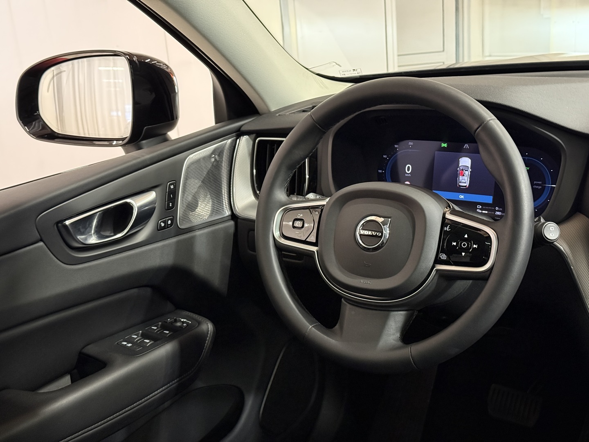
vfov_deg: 30.3
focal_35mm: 48
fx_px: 817
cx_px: 294
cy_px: 221
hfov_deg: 39.7
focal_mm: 6.76
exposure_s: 1/32
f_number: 1.78
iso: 500
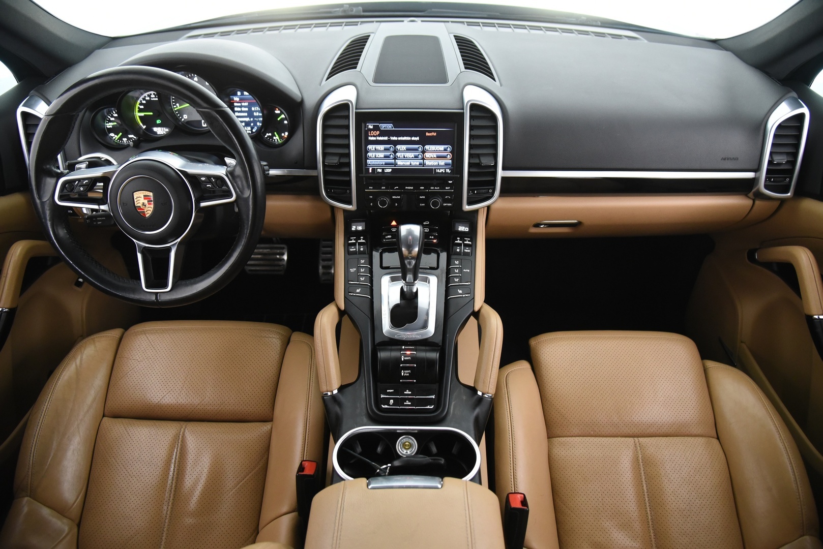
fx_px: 549
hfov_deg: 73.7
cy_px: 274
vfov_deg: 53.2
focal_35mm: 24
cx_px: 412
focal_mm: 24
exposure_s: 1/20
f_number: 4
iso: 4000
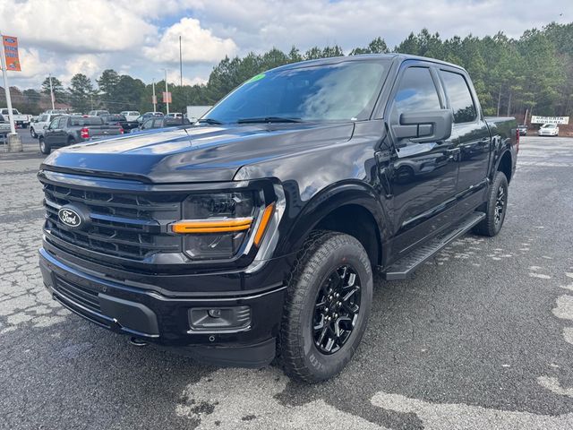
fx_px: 397
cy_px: 215
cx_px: 286
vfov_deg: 56.8
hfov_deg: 71.6
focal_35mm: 24
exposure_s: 1/1042
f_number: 1.78
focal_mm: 6.76
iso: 80
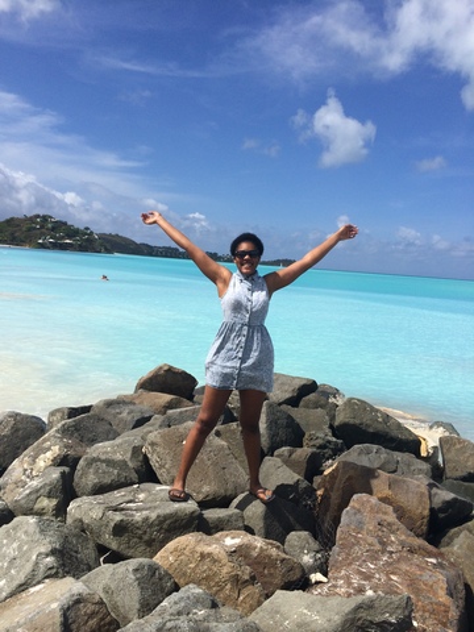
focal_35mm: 30
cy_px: 316
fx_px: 548
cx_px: 237
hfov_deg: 46.8
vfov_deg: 60.0
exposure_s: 1/4566
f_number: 2.2
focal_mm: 4.12
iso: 40
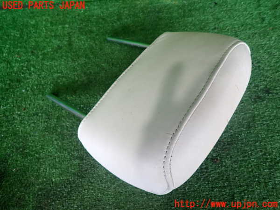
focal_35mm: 25
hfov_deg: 69.4
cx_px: 140
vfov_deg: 54.9
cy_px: 105
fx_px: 202
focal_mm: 4.5
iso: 250
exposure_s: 1/30
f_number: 2
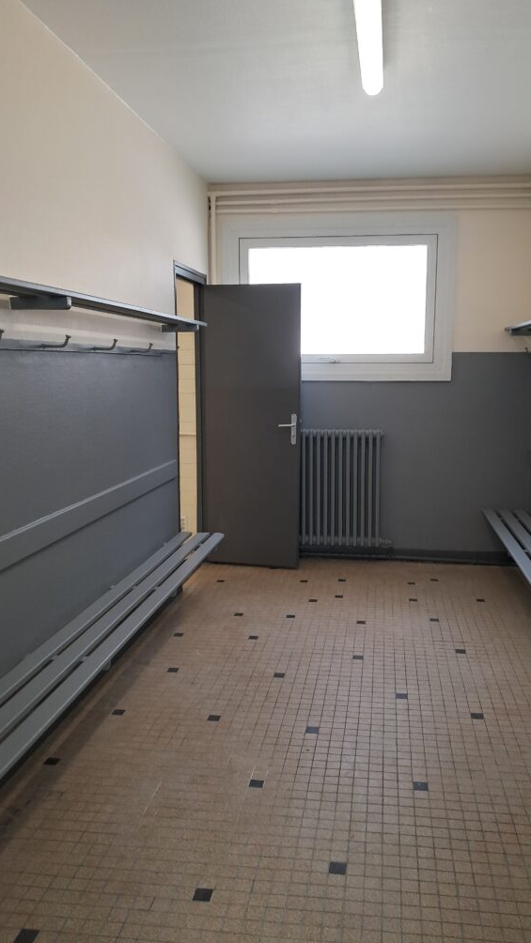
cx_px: 289
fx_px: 751
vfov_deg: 64.3
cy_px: 477
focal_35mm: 30
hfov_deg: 38.9
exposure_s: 1/50
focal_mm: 4
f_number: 1.8
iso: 50
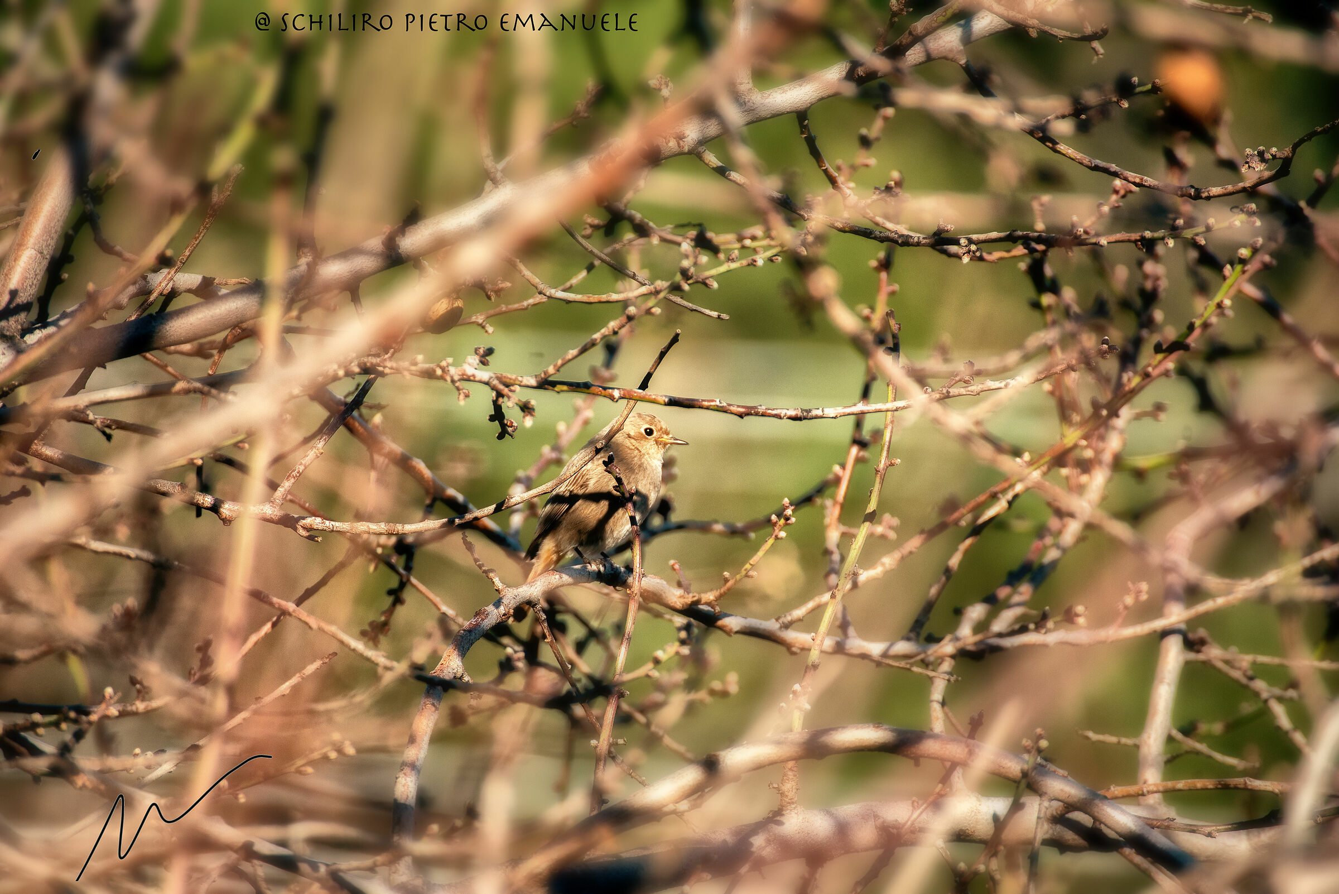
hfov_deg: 6.9
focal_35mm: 300
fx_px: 11162
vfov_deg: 4.6
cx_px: 670
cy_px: 447
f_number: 5.6
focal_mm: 300
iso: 800
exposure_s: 1/1600
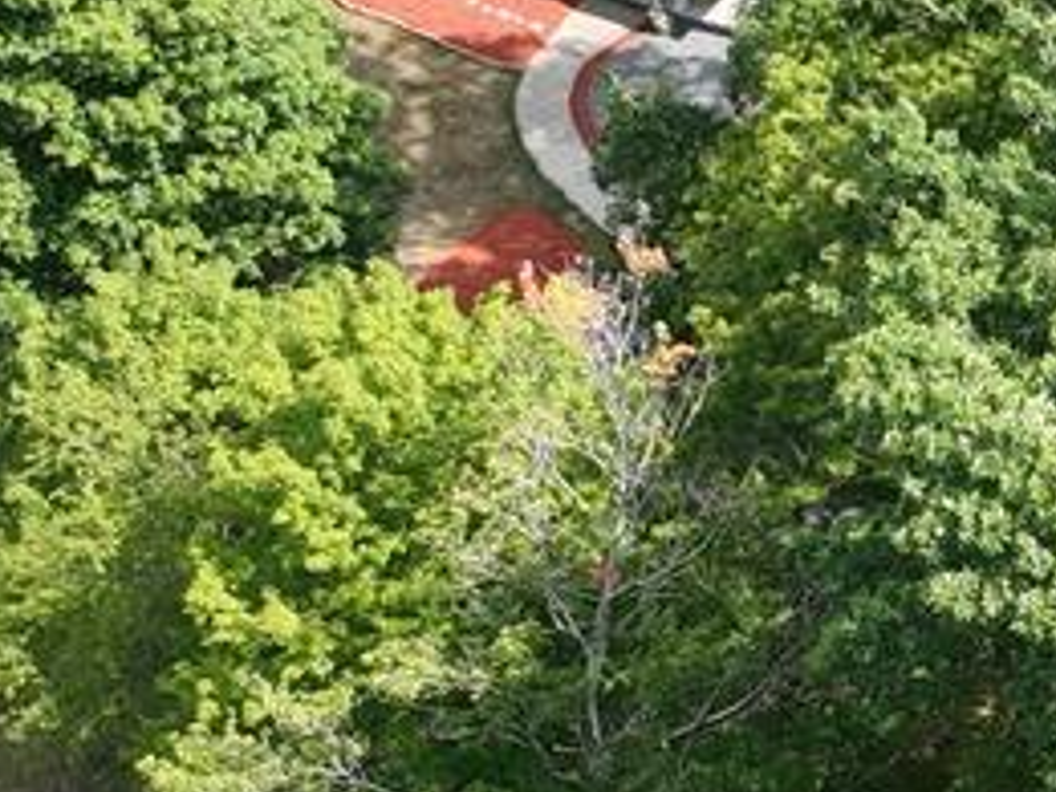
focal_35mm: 189
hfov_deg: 9.9
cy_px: 1003
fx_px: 5766
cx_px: 1864
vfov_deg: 7.8
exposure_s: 1/1000
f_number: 2.8
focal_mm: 12.29
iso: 100
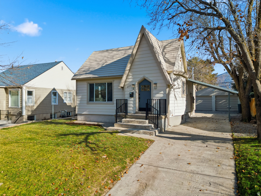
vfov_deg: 56.8
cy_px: 98
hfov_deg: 71.6
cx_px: 130
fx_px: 181
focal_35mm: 24
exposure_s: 1/5000
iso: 150
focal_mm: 6.7
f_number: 1.7
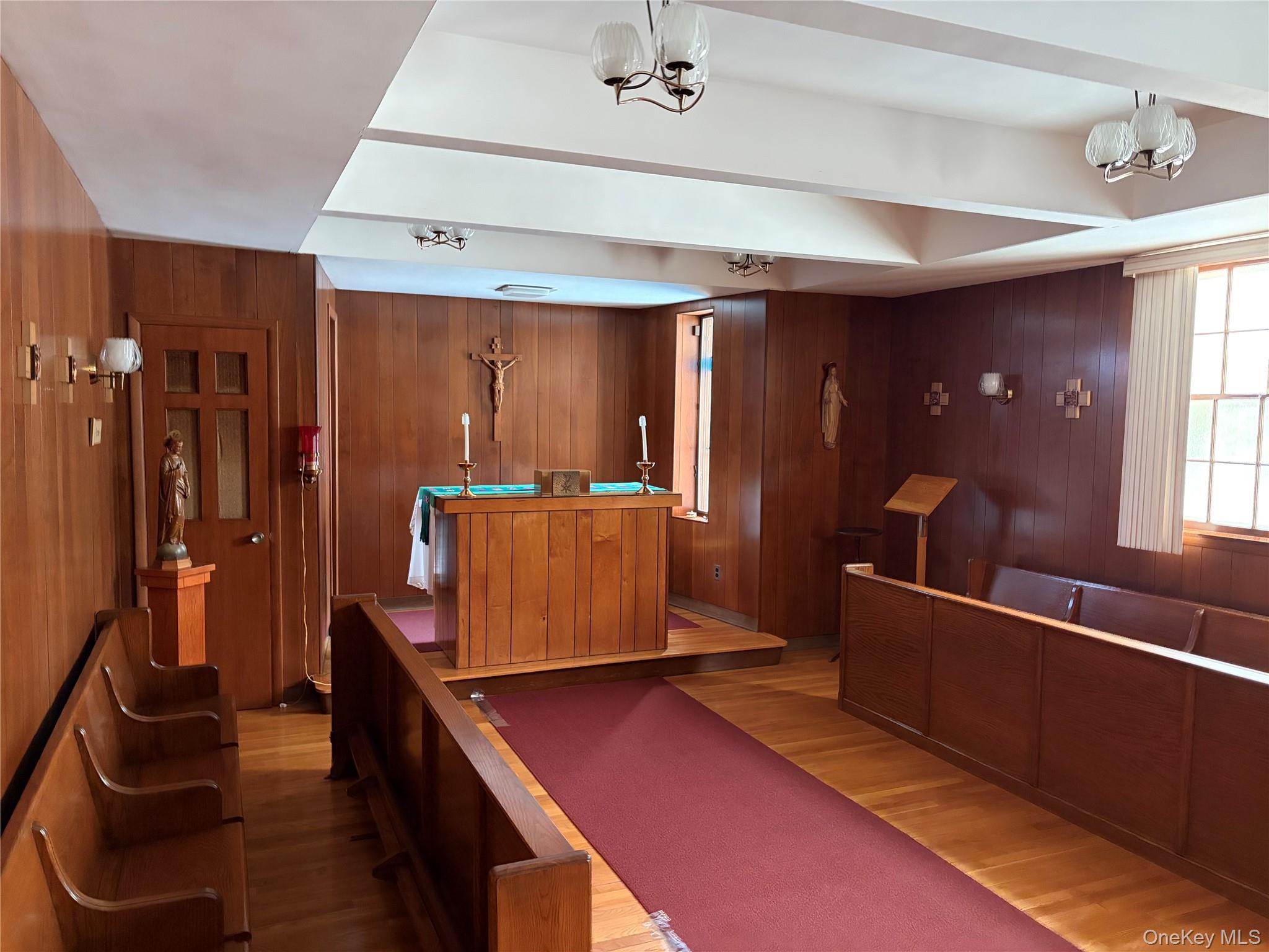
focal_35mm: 26
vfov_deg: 53.1
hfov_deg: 67.3
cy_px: 476
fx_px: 953
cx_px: 634
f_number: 1.6
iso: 640
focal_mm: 5.96
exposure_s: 1/40
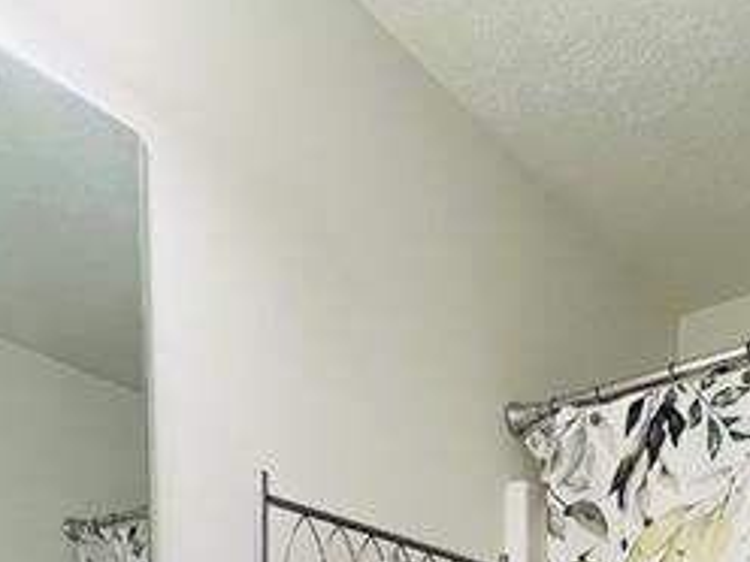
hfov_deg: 44.4
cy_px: 849
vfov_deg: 25.5
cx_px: 472
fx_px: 910
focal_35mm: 42
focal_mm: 1.57
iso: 125
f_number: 1.8
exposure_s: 1/120
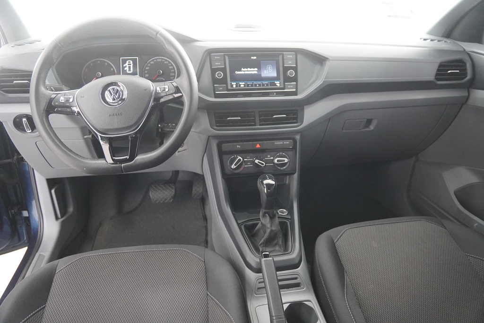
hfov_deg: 70.4
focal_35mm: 26
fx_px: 343
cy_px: 162
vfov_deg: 50.4
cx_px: 242
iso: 3200
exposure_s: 1/160
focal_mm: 17
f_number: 2.8
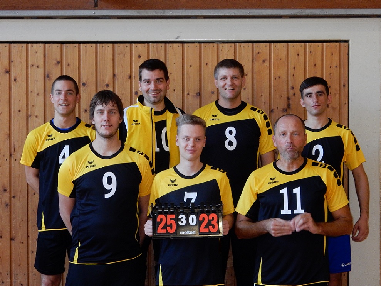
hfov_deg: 23.3
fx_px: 924
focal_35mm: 84
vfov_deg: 17.6
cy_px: 143
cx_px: 190
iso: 500
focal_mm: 14.9
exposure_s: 1/30
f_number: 5
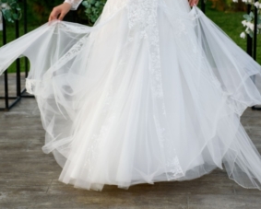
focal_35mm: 116
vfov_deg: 13.2
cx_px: 143
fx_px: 897
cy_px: 40
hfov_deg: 16.6
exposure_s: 1/350
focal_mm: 70
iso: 200
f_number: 3.3
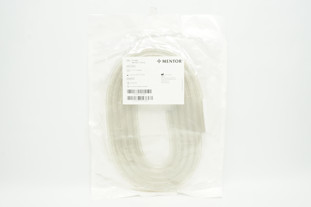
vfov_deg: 41.6
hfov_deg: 59.5
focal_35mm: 32
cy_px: 104
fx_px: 272
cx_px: 156
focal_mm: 21
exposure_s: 1/15
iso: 400
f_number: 11
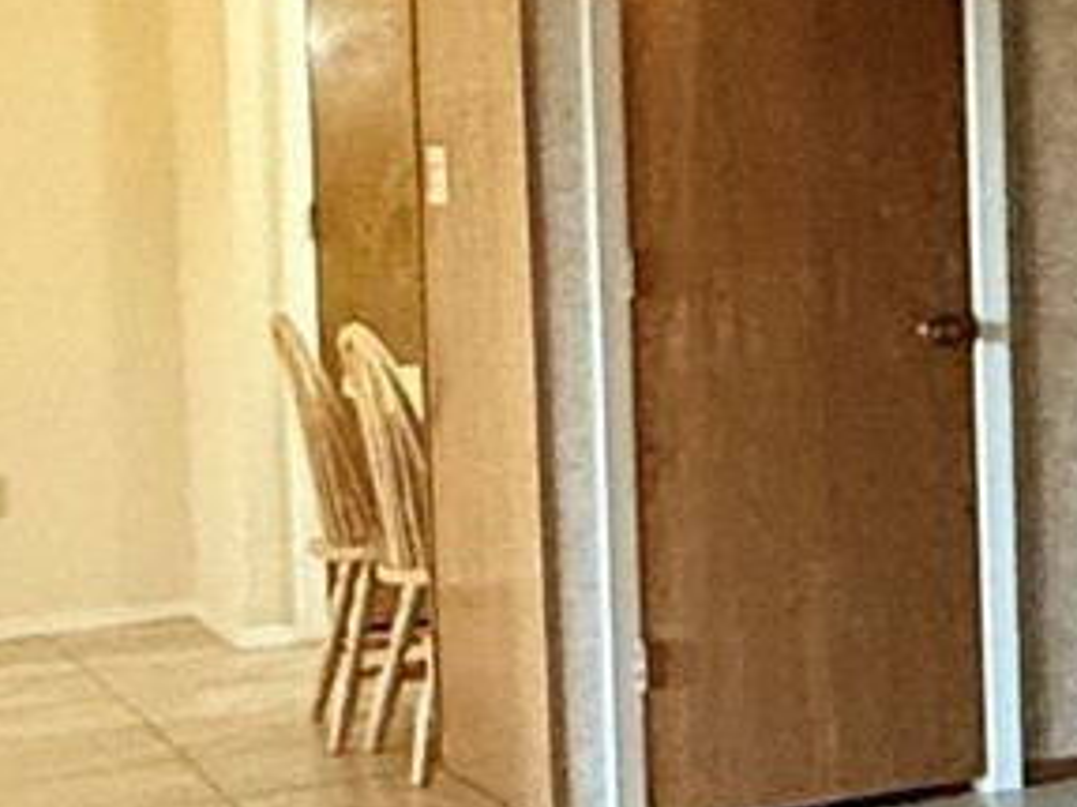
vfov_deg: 14.7
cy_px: 158
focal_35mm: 100
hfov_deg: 14.3
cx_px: 2484
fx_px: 3110
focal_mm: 2.22
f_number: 2.2
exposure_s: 1/60
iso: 1000
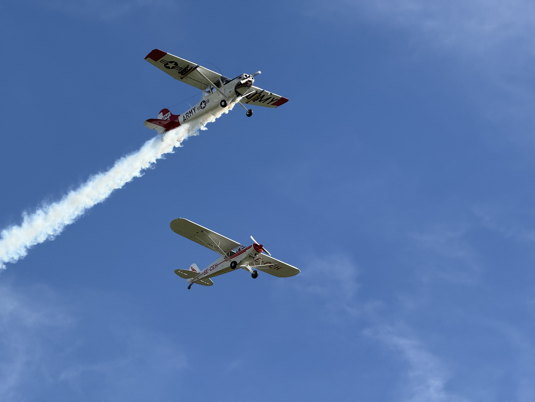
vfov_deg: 12.3
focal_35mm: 120
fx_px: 1855
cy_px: 201
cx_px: 268
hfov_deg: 16.4
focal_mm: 15.66
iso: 64
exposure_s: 1/2024
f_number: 2.8
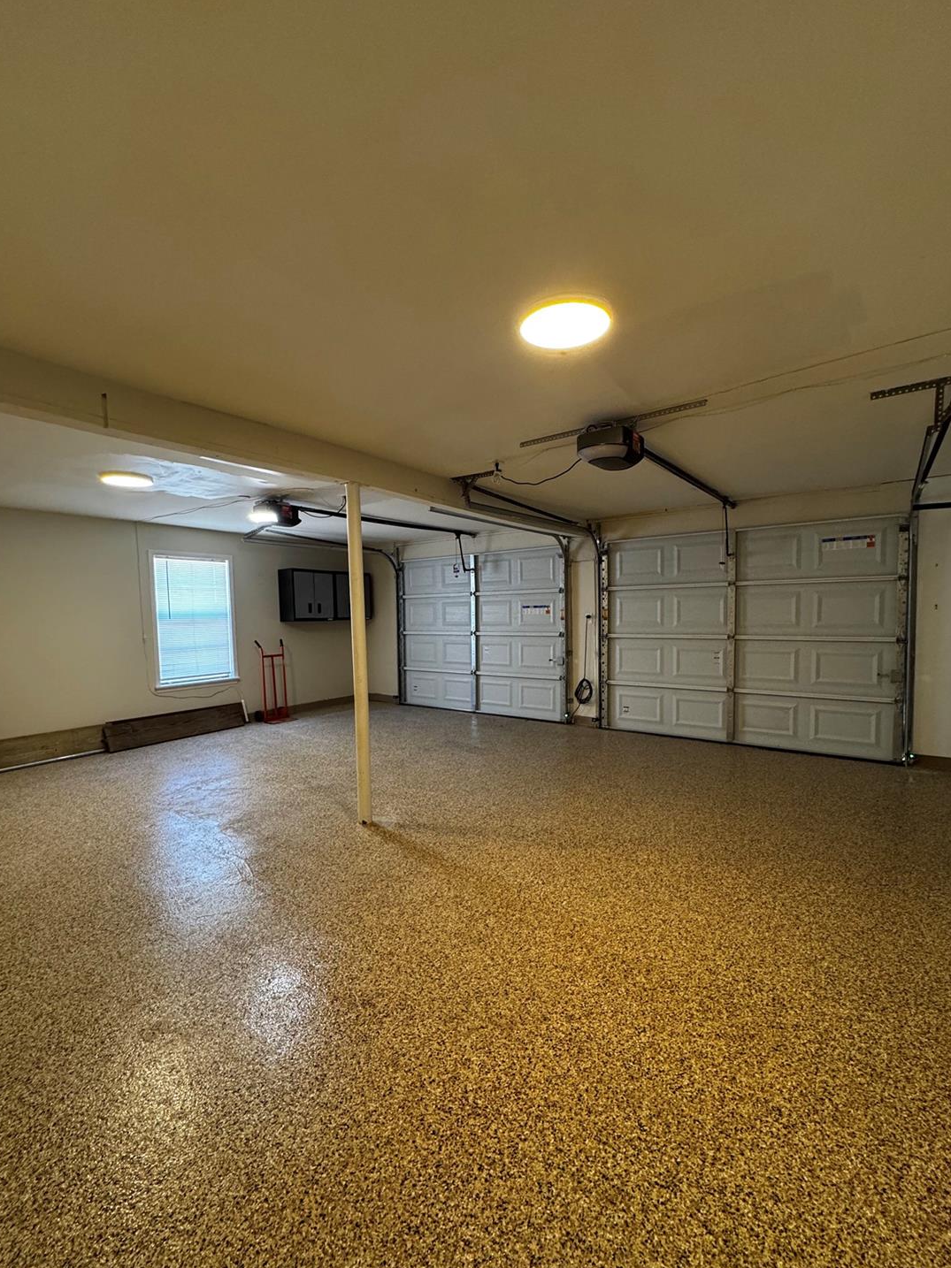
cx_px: 471
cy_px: 647
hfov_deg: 81.7
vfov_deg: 98.2
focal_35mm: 15
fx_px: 550
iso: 320
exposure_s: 1/60
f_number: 2.2
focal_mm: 2.22
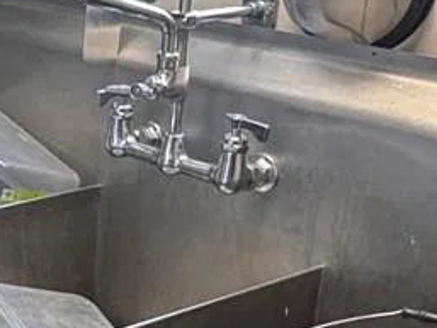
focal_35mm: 87
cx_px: -104
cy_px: 211
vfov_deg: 17.0
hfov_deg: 20.8
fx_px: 1099
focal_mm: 2.22
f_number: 2.2
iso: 200
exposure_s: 1/60
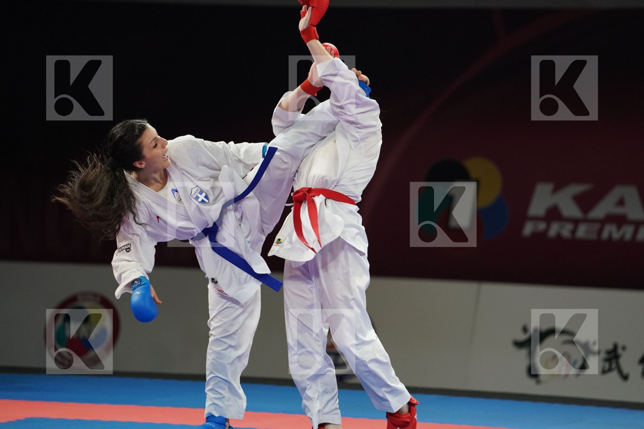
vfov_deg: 6.9
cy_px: 214
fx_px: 3577
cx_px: 322
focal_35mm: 200
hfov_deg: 10.3
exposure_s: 1/1000
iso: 2500
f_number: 2.8
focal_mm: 200
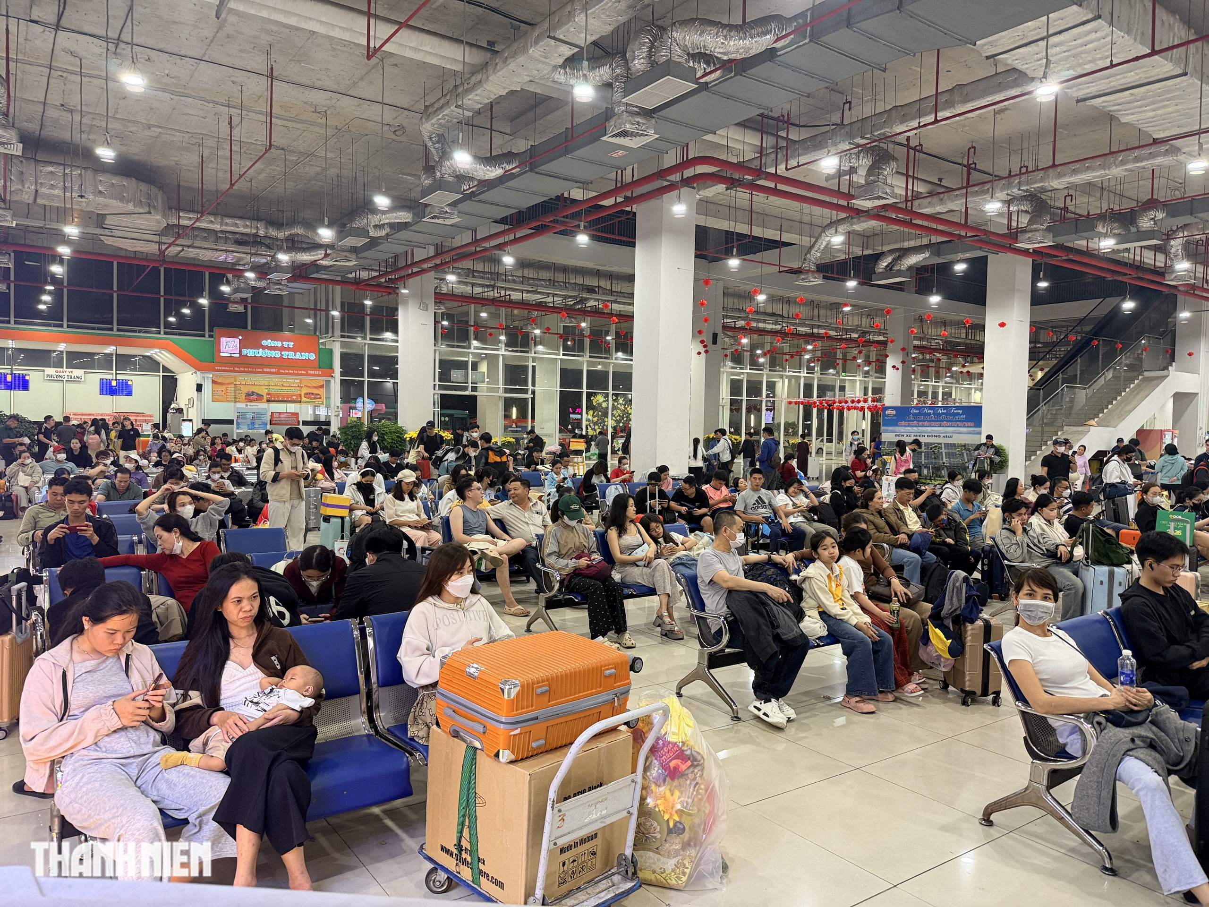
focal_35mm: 24
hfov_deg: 71.6
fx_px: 838
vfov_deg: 56.8
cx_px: 604
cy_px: 454
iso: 200
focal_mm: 6.76
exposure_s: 1/50
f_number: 1.78
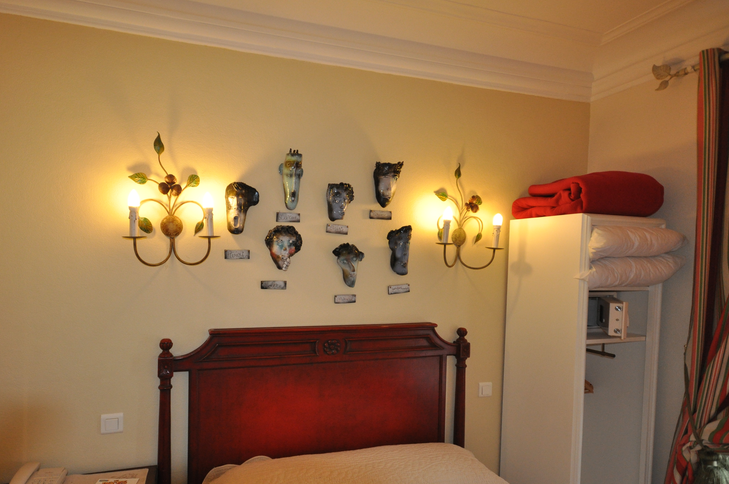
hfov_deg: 80.6
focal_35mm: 21
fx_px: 425
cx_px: 305
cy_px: 269
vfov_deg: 59.2
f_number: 4.5
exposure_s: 1/80
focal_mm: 12
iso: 800
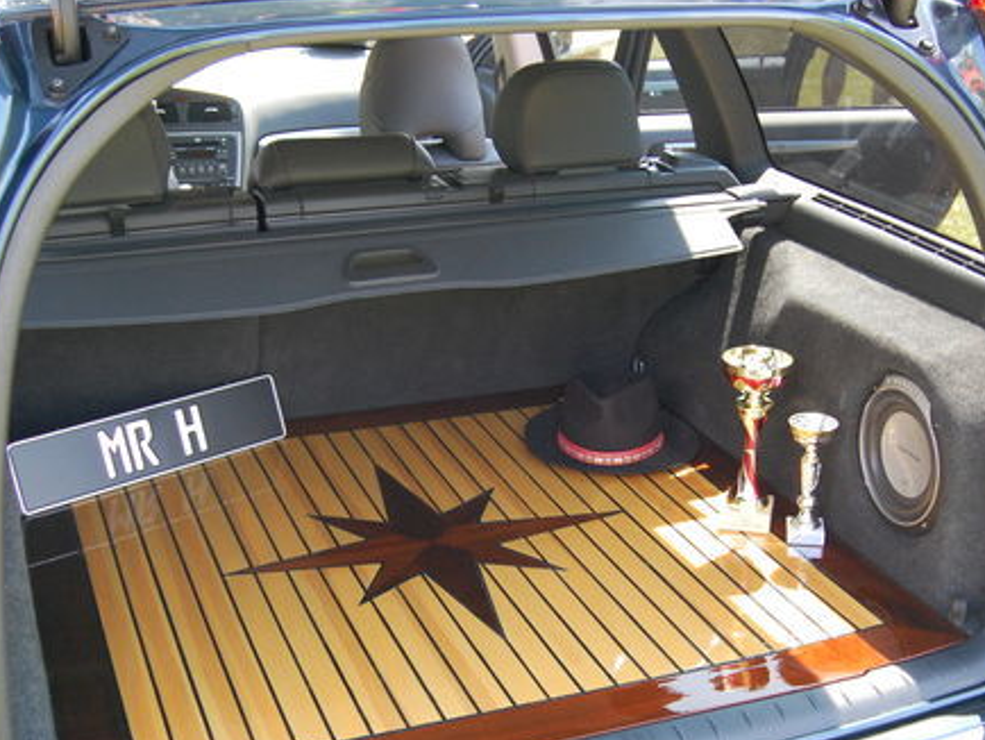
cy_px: 452
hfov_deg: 37.5
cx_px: 513
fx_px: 1452
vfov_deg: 28.5
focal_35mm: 51
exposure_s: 1/160
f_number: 5.6
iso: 800
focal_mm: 24
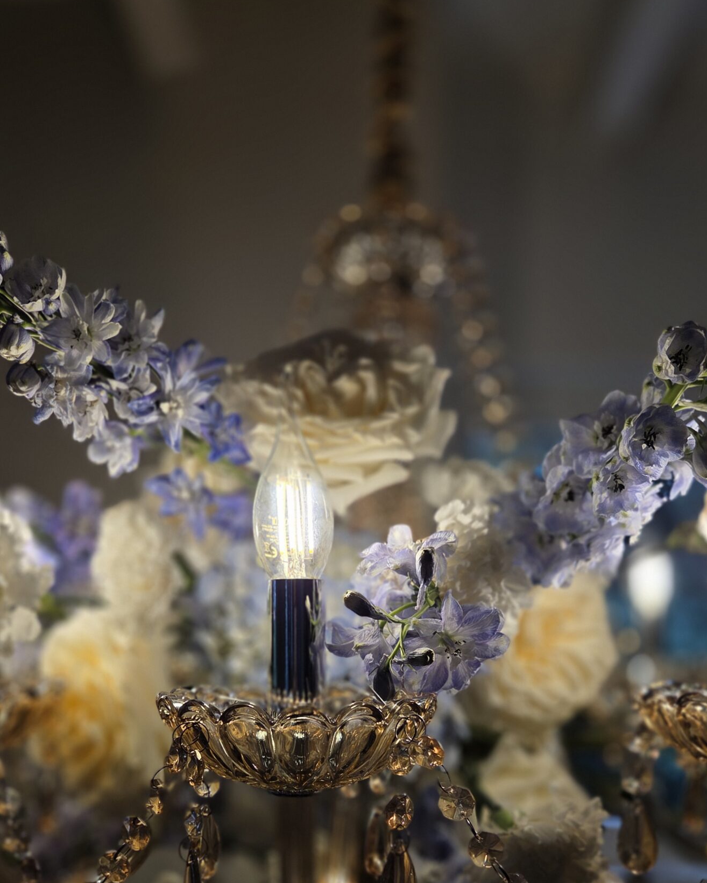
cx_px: 352
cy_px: 665
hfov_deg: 42.2
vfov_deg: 49.4
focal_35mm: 35
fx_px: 915
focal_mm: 5.4
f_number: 1.8
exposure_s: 1/1058
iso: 80
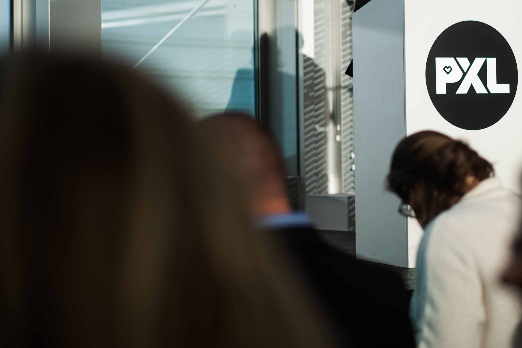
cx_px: 408
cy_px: 98
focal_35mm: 87
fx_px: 1262
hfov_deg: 23.1
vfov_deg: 15.7
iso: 400
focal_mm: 50
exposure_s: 1/80
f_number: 1.8
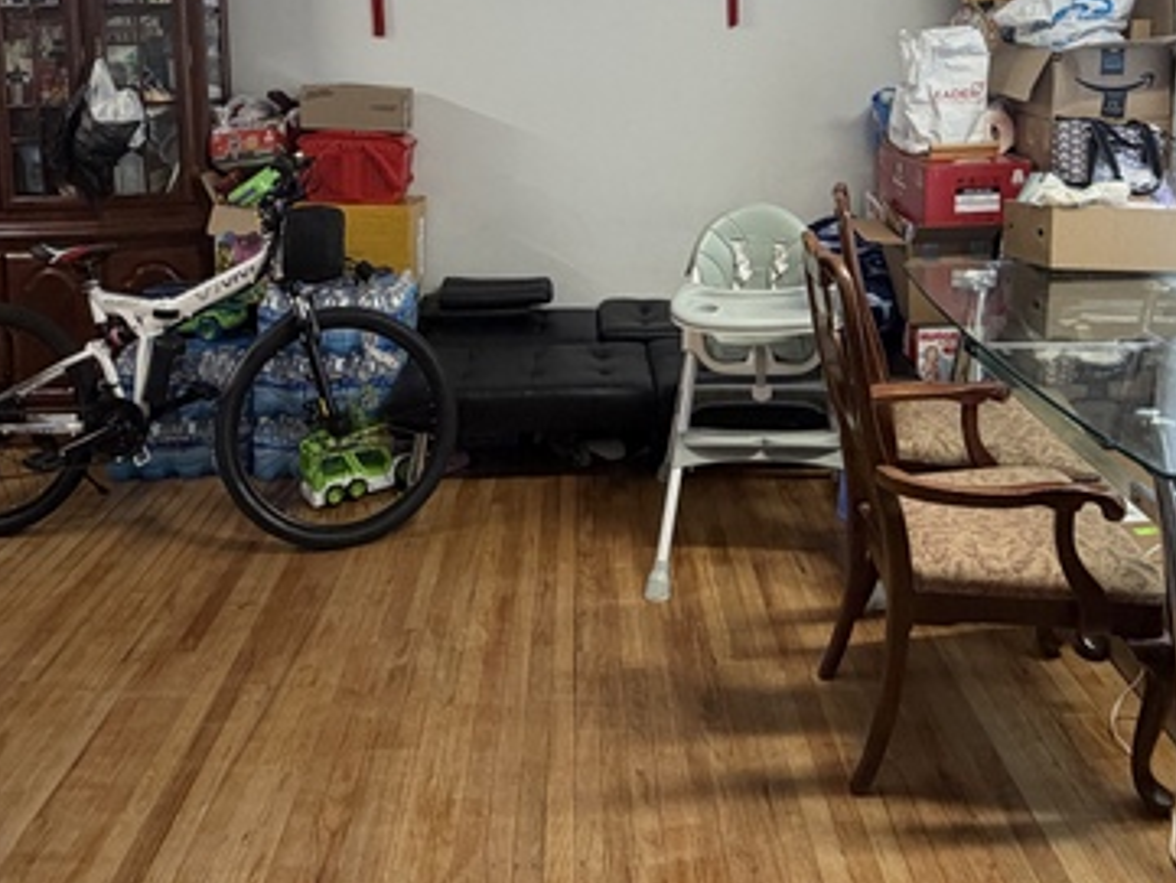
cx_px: 625
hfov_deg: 58.3
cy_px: 143
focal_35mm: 31
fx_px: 1054
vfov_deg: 42.8
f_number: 2.2
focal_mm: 2.22
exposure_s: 1/120
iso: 250
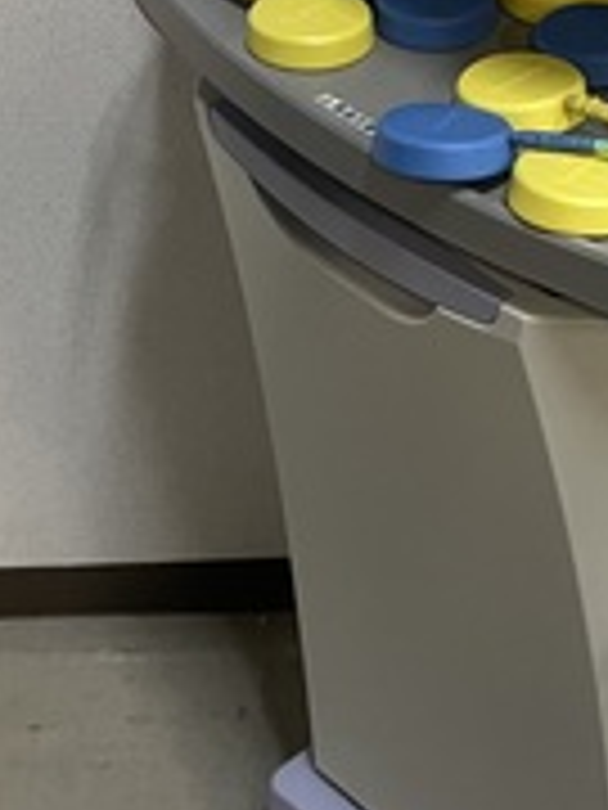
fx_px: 1803
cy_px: 108
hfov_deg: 18.6
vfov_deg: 24.7
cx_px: 603
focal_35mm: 77
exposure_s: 1/60
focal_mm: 4.2
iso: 400
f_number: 1.6
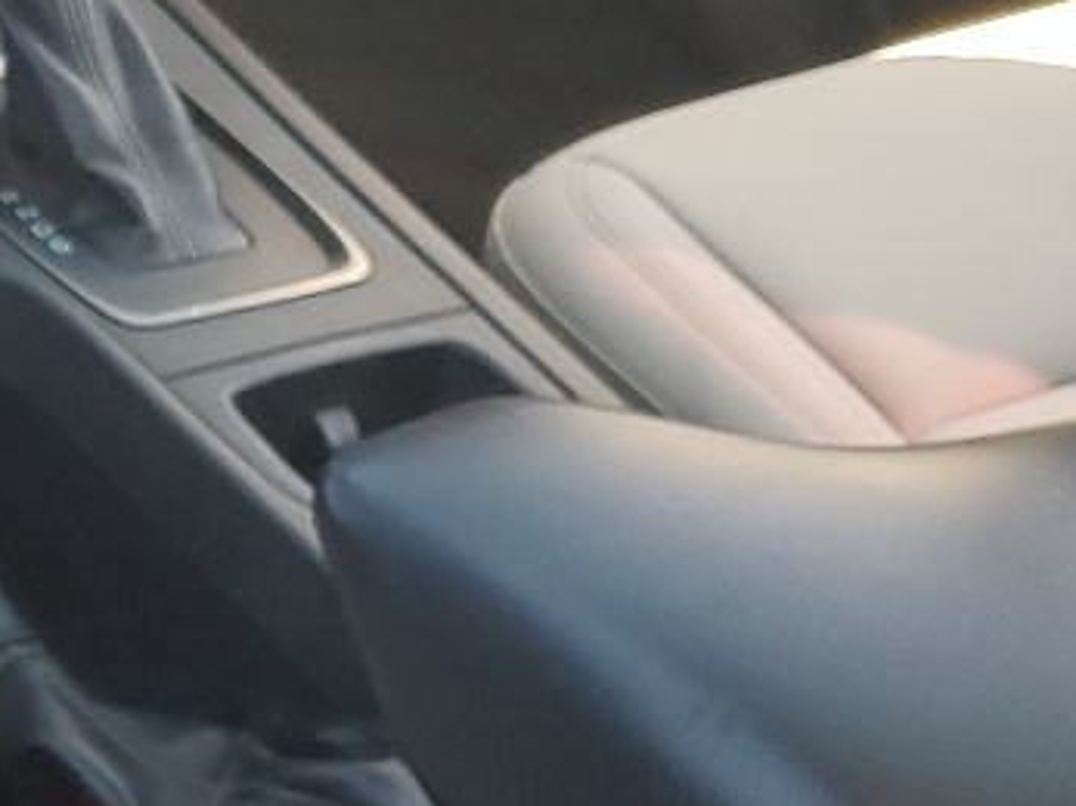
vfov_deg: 12.3
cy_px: 192
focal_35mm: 120
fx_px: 3729
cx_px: -552
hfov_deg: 15.2
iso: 68
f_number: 1.5
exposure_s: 1/120
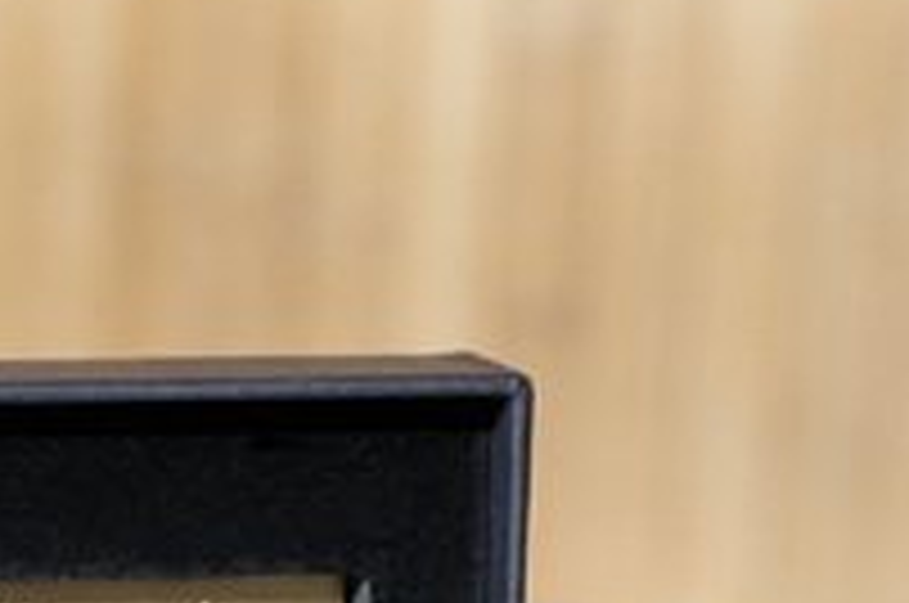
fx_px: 4059
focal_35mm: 161
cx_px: -207
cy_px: 691
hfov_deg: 12.5
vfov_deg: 8.4
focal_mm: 50
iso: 500
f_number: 5.6
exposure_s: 1/320
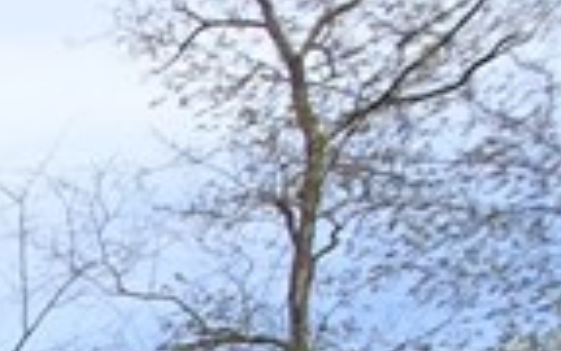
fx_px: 2767
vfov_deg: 6.1
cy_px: 1396
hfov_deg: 8.7
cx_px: -1317
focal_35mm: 181
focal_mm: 4.1
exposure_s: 1/500
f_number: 3.5
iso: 80
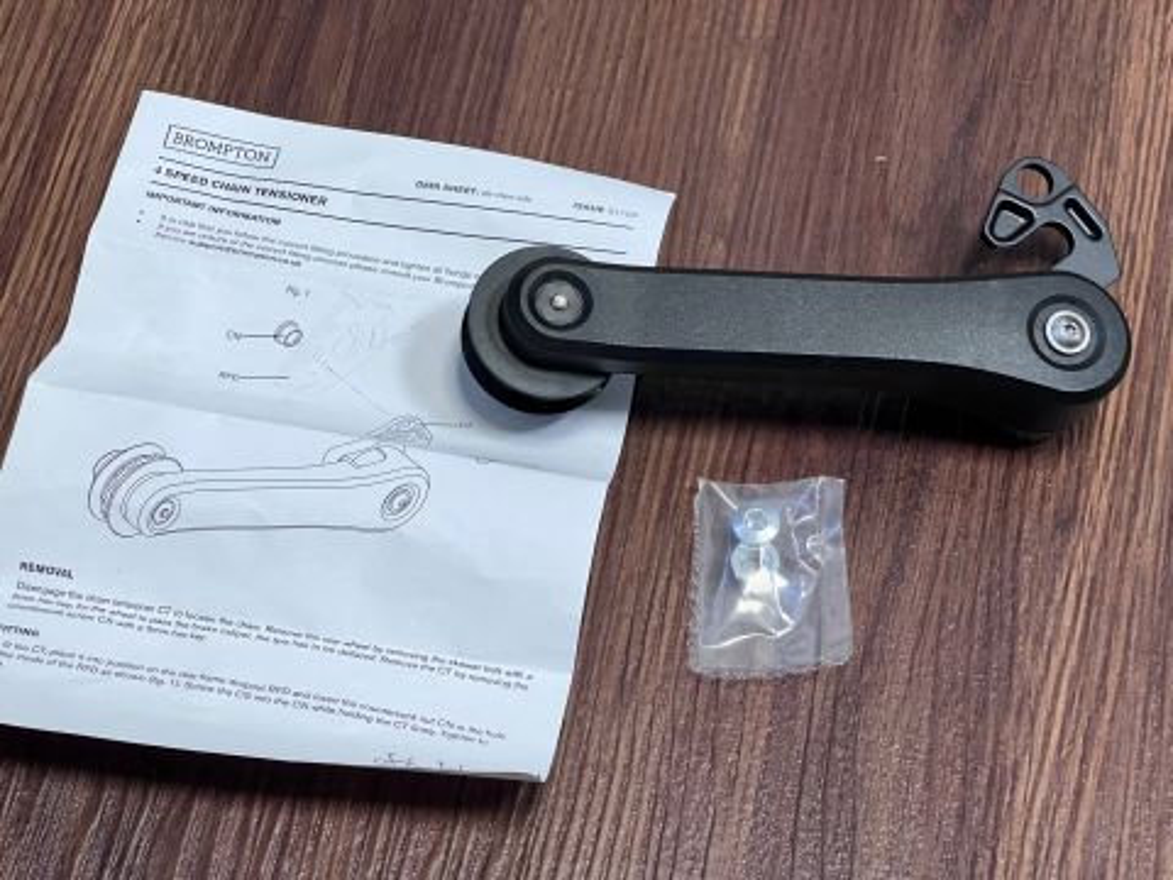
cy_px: 440
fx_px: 2609
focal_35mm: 77
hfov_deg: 25.3
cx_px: 586
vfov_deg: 19.1
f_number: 2.8
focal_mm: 9
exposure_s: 1/50
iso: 250
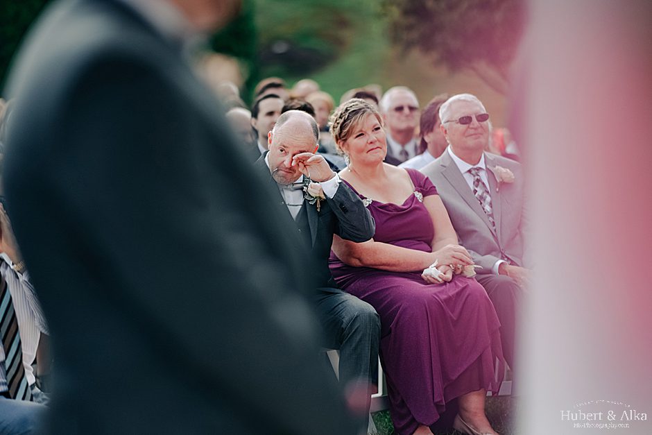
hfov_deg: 19.5
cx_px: 326
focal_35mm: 105
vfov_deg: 13.0
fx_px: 1902
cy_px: 218
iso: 250
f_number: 1.6
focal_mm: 105
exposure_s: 1/6400
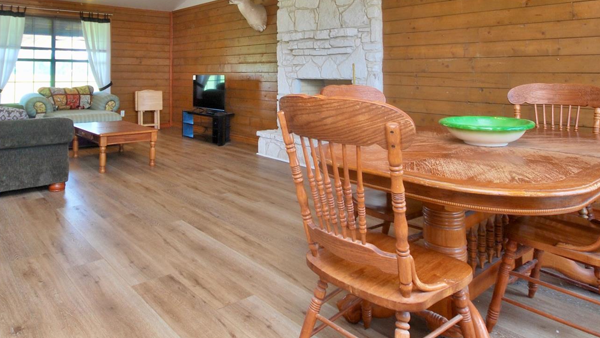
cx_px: 247
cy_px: 53
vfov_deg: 43.1
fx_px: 398
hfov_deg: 73.4
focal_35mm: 25
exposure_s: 1/40
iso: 200
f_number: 4
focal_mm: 10
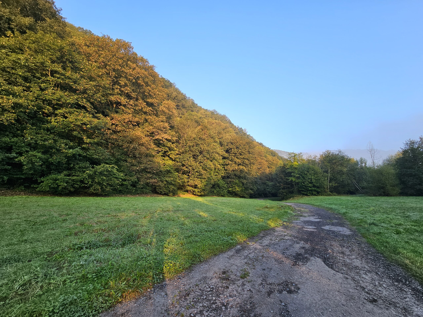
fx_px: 159
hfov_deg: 106.2
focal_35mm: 13
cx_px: 212
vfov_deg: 89.9
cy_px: 158
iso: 50
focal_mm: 2.2
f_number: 2.2
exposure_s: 1/251
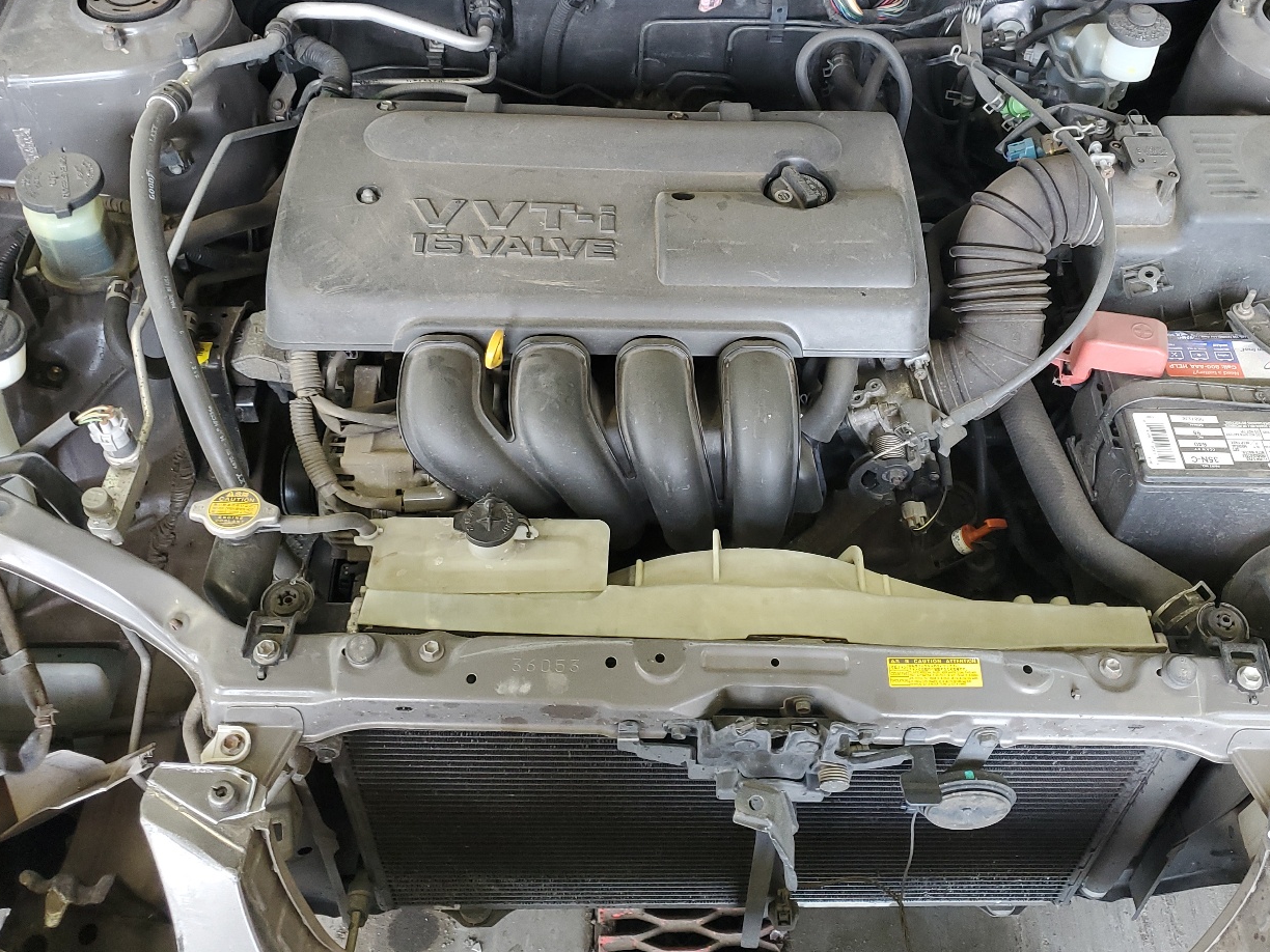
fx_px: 1247
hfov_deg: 53.9
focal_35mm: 34
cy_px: 380
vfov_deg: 41.6
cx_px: 694
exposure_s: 1/60.2
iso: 103
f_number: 1.5
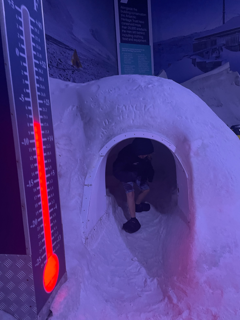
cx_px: 120
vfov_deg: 65.3
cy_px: 165
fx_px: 250
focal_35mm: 27
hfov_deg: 51.4
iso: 320
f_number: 1.6
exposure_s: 1/60
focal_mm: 4.2
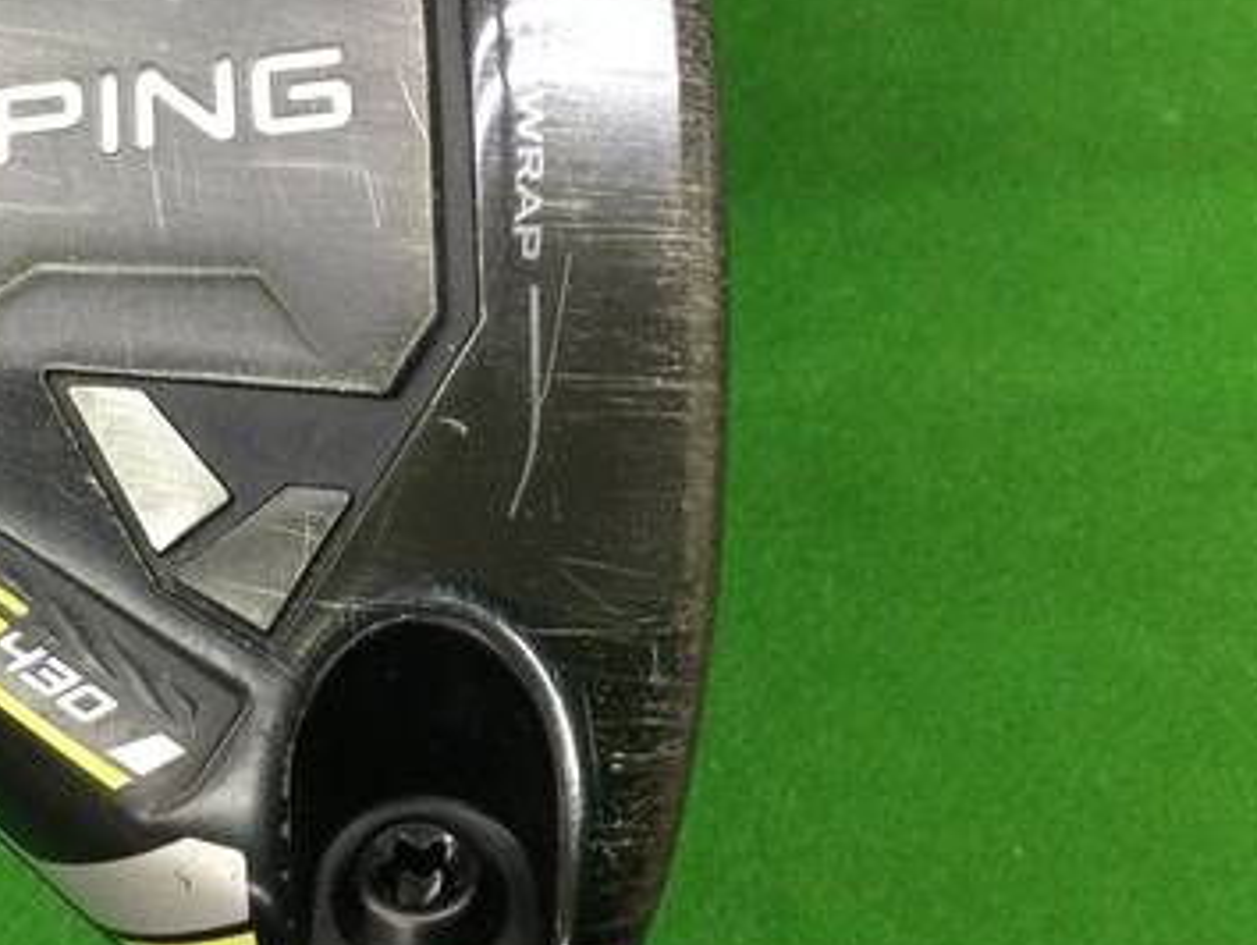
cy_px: 313
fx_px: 2035
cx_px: 202
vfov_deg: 26.0
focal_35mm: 56
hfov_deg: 33.1
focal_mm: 3.3
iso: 100
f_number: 2.4
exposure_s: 1/30
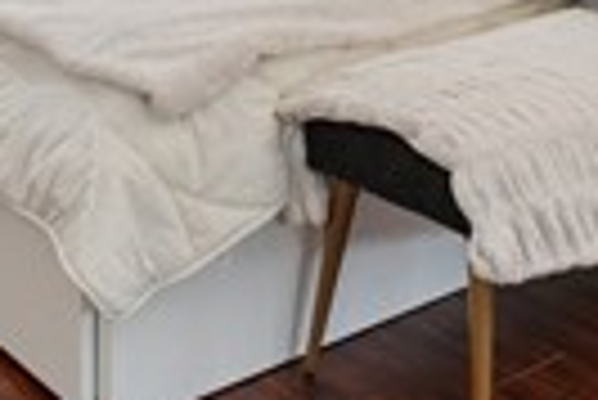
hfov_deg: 25.8
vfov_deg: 15.4
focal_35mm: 77
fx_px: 1288
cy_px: -299
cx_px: 459
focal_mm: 16.1
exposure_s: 1/2
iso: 160
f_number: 8
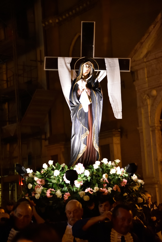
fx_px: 573
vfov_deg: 23.9
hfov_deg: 16.1
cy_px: 121
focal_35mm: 85
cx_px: 81
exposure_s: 1/125
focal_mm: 85
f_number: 4
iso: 6400
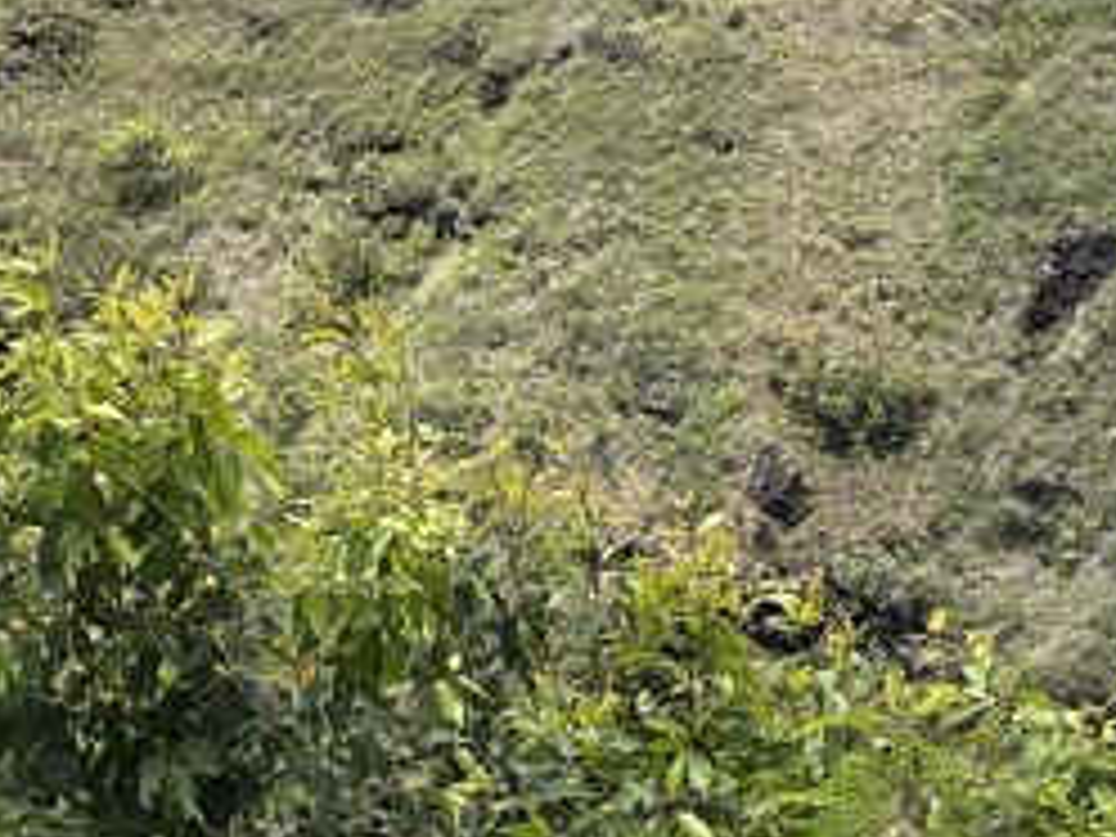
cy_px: 22
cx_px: 27
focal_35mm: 134
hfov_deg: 14.5
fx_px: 4320
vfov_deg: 11.0
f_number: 1.6
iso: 32
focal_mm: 5.96
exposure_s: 1/2571
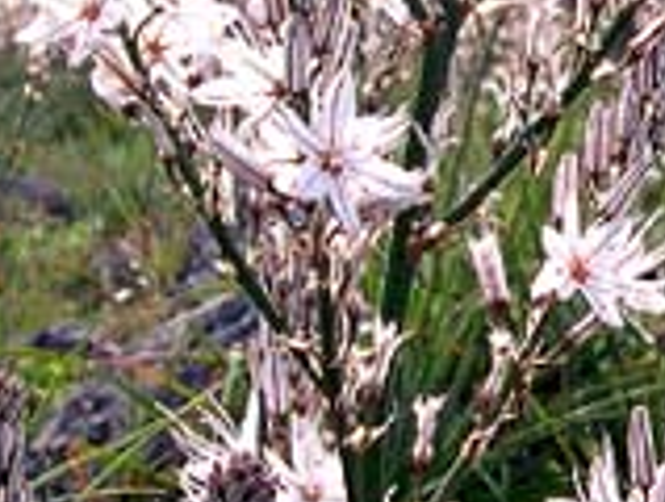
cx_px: 586
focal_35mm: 179
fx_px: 3447
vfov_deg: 8.3
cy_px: 195
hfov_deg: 11.0
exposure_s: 1/277
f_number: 2.8
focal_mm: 8
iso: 100
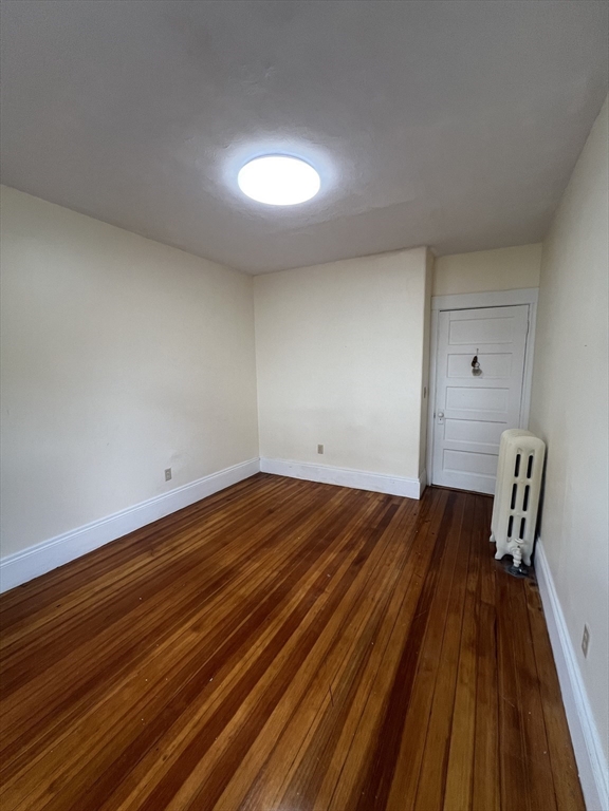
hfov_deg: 89.9
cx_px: 304
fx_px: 305
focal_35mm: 13
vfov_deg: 106.2
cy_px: 406
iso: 125
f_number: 1.8
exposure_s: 1/120
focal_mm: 1.57
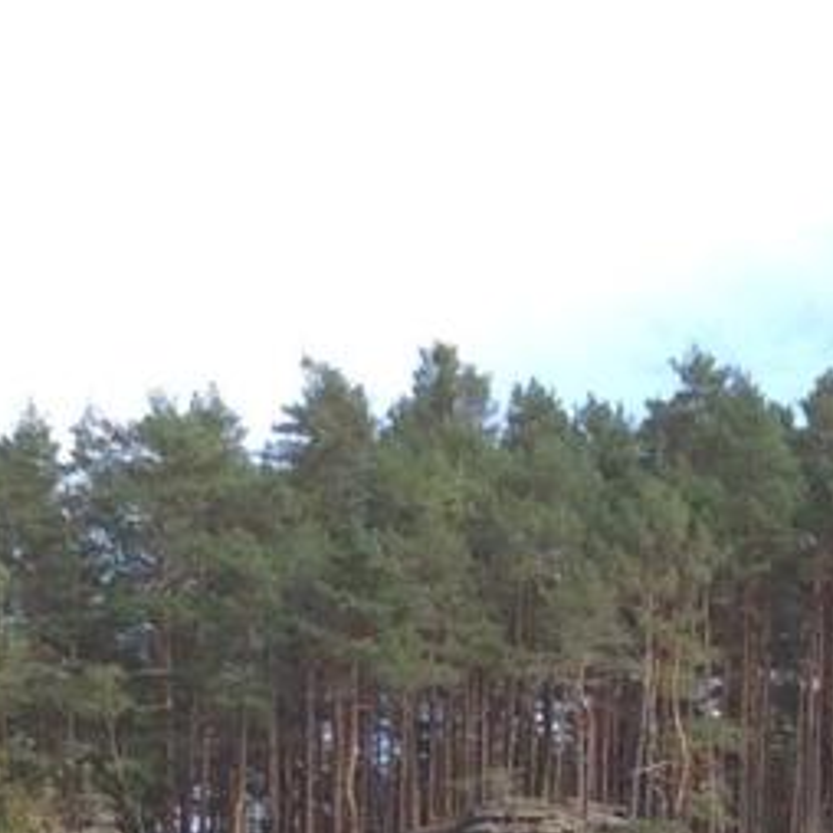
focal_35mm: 149
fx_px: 4057
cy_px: 1405
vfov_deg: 11.1
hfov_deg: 11.7
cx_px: 577
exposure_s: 1/622
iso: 32
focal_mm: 3.3
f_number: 2.4
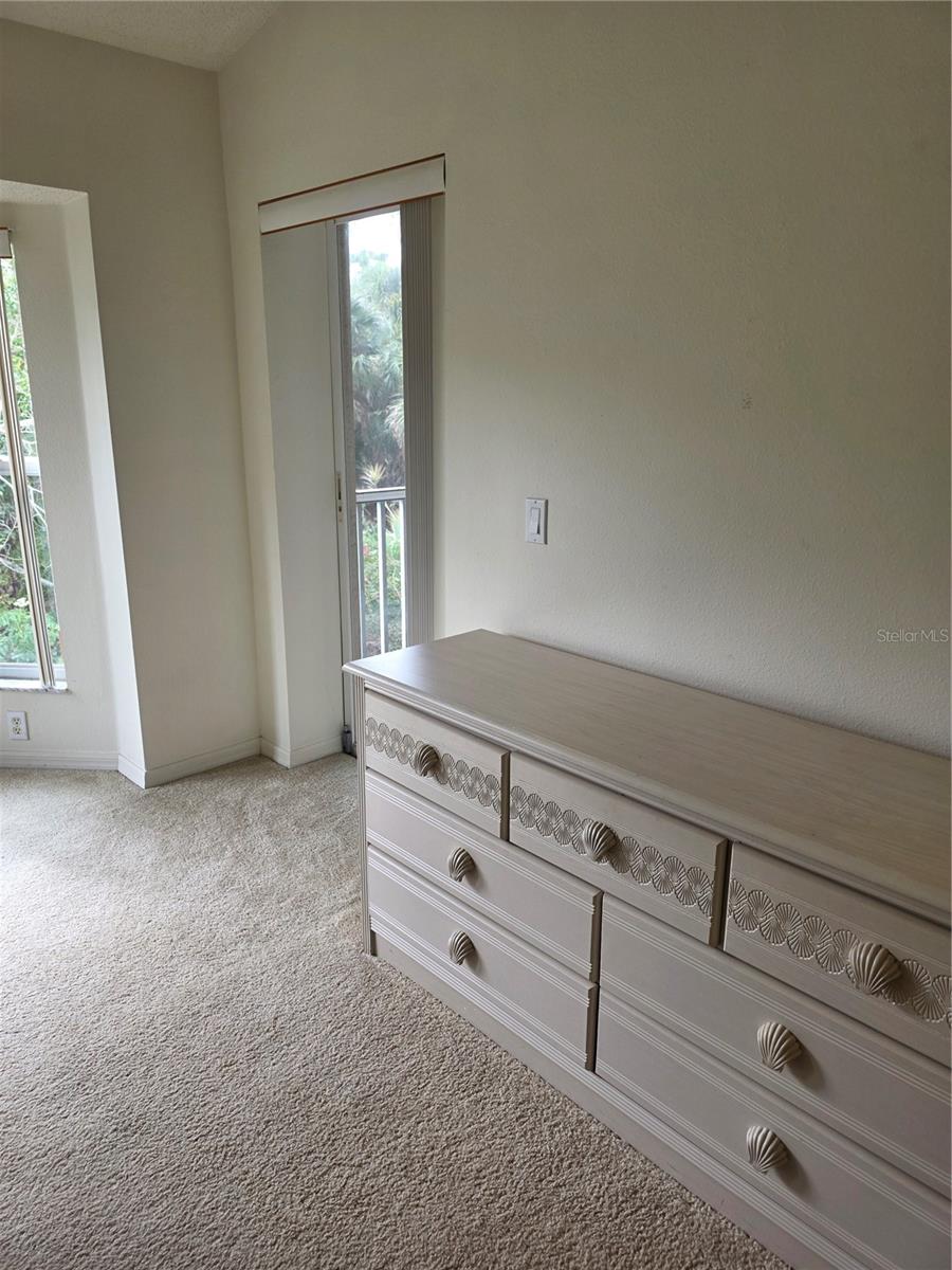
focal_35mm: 23
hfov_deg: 58.9
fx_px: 843
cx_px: 476
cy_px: 635
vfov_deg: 73.9
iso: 64
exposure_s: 1/120
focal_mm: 6.3
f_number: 1.7
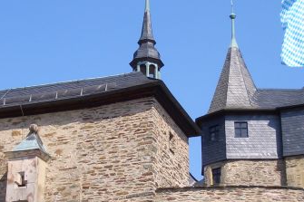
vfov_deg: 15.7
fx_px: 734
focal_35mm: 87
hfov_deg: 23.4
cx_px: 129
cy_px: 127
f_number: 4.3
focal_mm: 5.8
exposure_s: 1/320
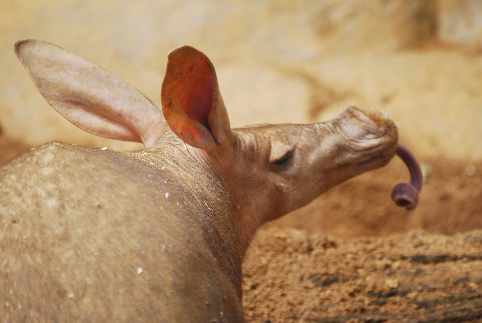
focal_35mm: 225
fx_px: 3016
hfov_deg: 9.1
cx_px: 241
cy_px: 162
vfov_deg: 6.1
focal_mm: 150
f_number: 4.5
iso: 200
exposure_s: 1/500
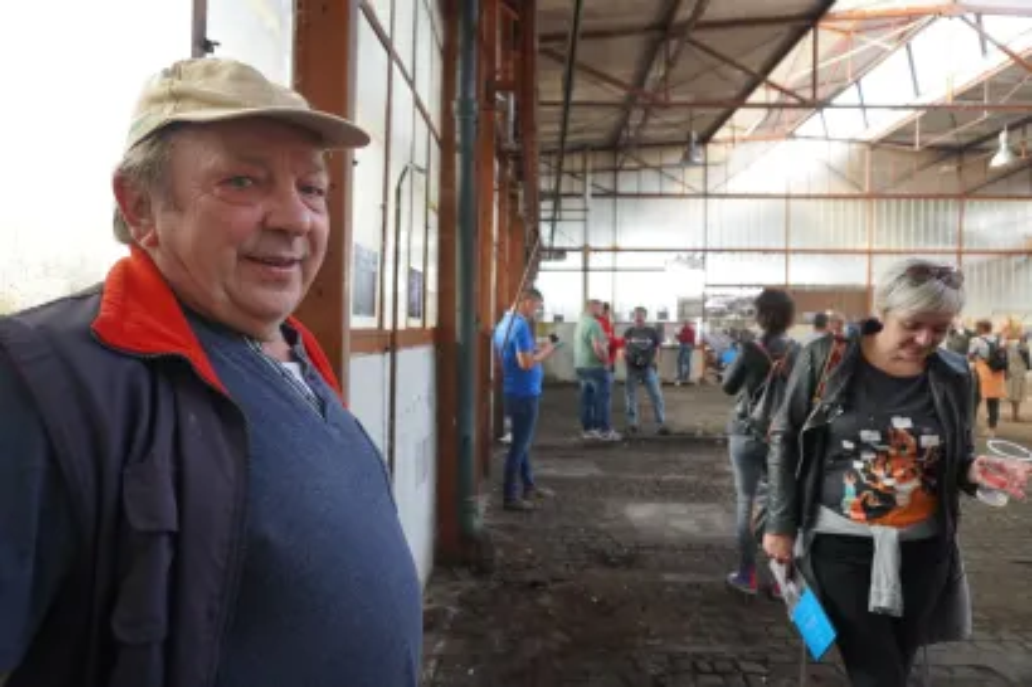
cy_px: 344
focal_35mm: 24
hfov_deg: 73.8
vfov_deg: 53.1
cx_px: 516
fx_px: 688
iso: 2500
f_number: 4
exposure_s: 1/160
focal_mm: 16
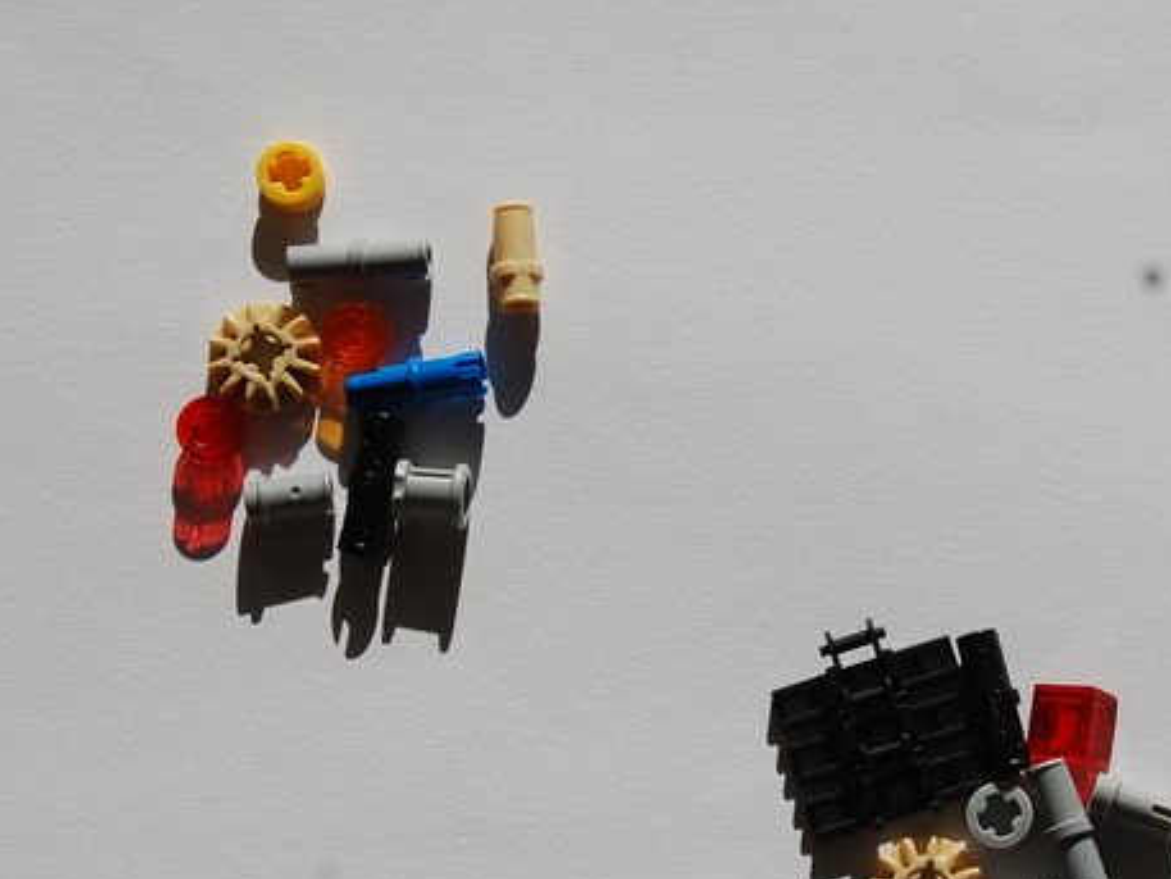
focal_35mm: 155
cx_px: 938
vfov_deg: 9.6
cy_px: 537
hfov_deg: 12.7
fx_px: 5245
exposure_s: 1/500
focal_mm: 48
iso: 200
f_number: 11
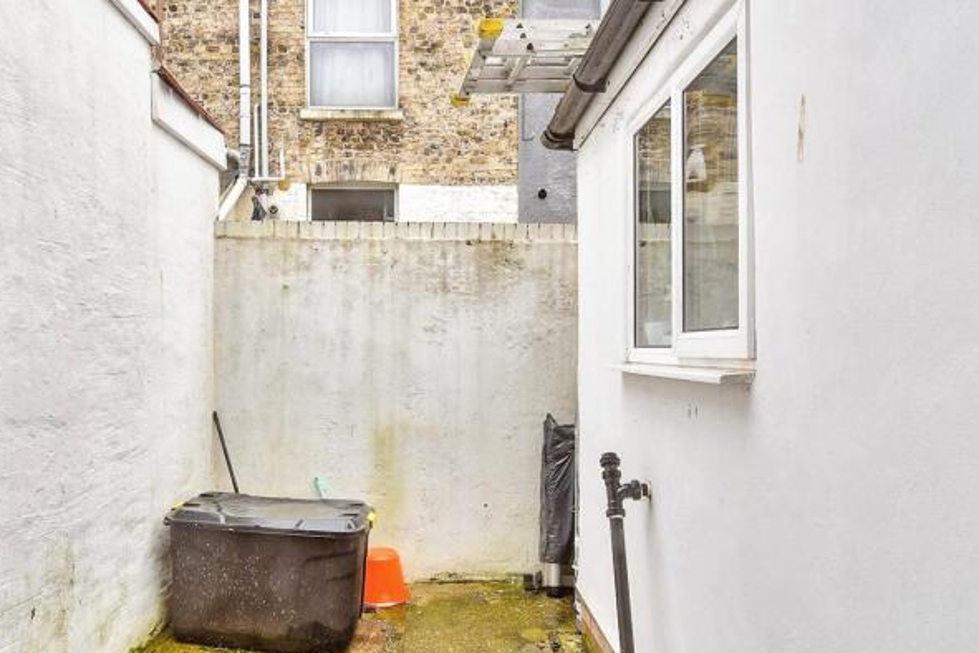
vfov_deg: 49.3
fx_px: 707
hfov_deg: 66.3
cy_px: 380
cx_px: 280
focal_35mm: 26
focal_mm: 10
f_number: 6.3
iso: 160
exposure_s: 1/30
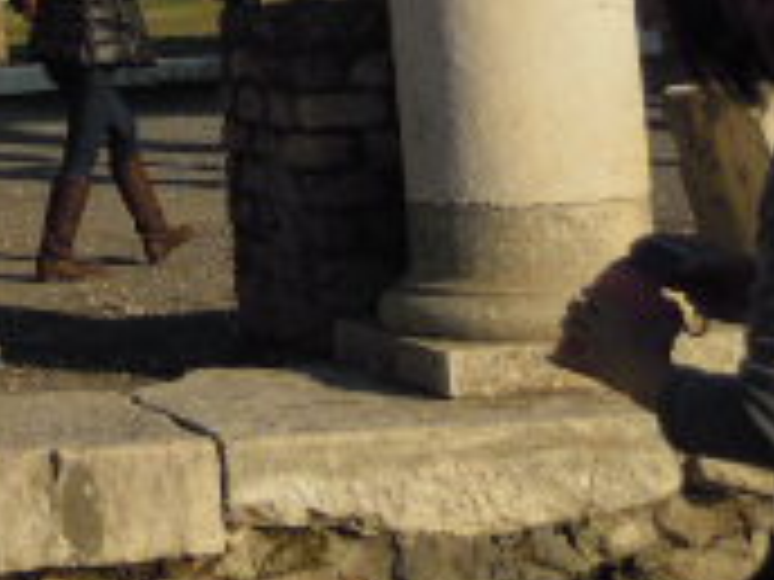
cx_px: -590
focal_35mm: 134
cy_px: -436
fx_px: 2996
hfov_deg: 13.3
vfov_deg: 10.5
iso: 100
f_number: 6
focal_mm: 6.4
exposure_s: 1/400
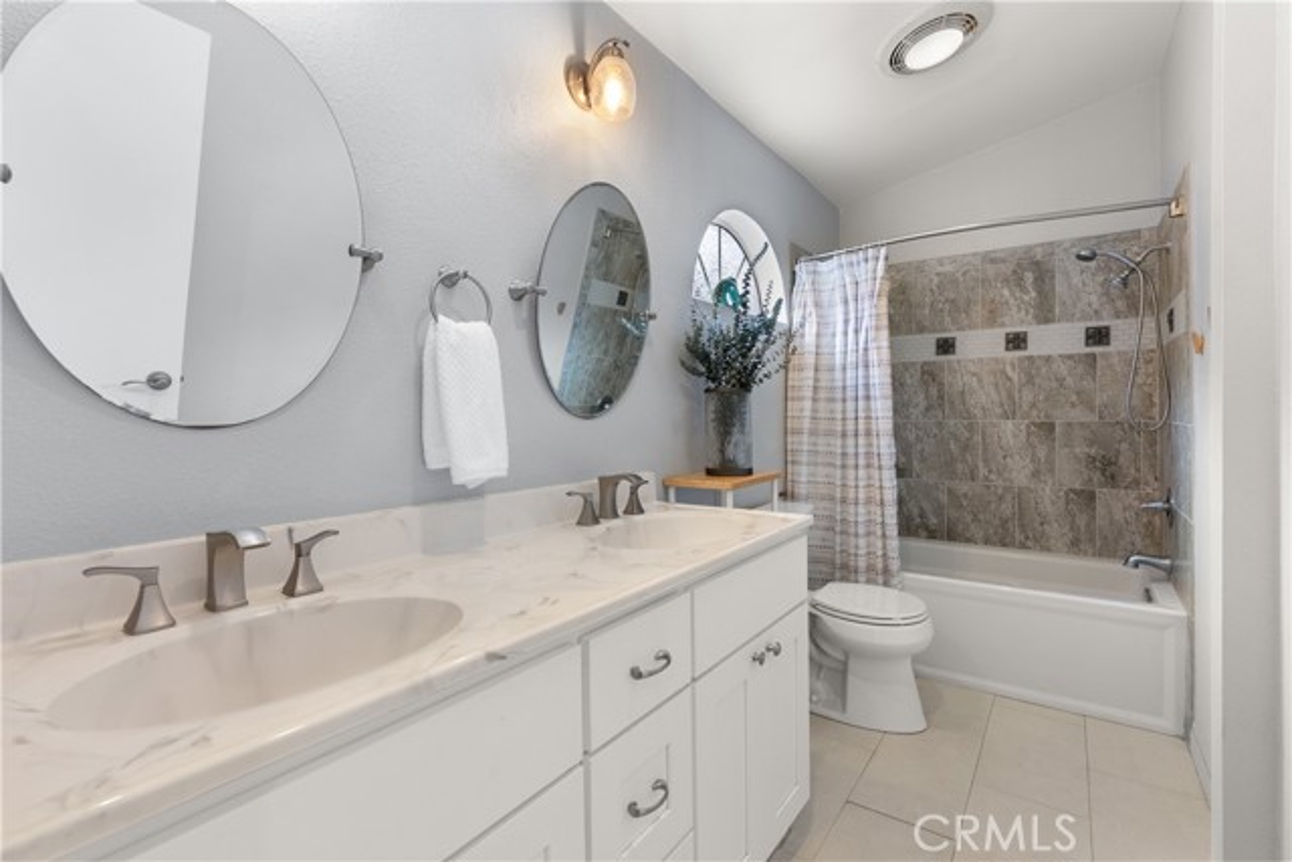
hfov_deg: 96.7
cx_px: 646
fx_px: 574
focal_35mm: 16
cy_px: 431
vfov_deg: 73.8
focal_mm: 16
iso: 640
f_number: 9
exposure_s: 1/8
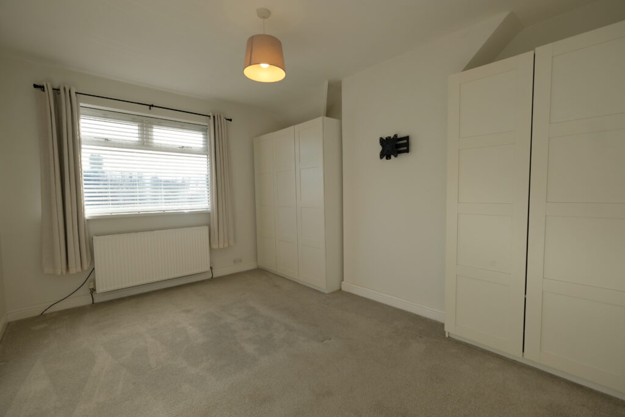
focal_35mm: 15
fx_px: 260
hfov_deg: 100.4
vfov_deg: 77.3
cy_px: 208
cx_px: 312
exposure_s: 1/180
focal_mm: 10
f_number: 5
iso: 200
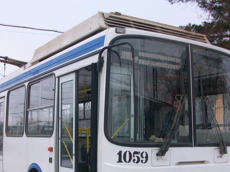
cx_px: 116
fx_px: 345
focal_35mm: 52
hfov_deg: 36.8
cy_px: 128
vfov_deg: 27.6
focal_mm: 5.7
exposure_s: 1/119
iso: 80
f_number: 2.8
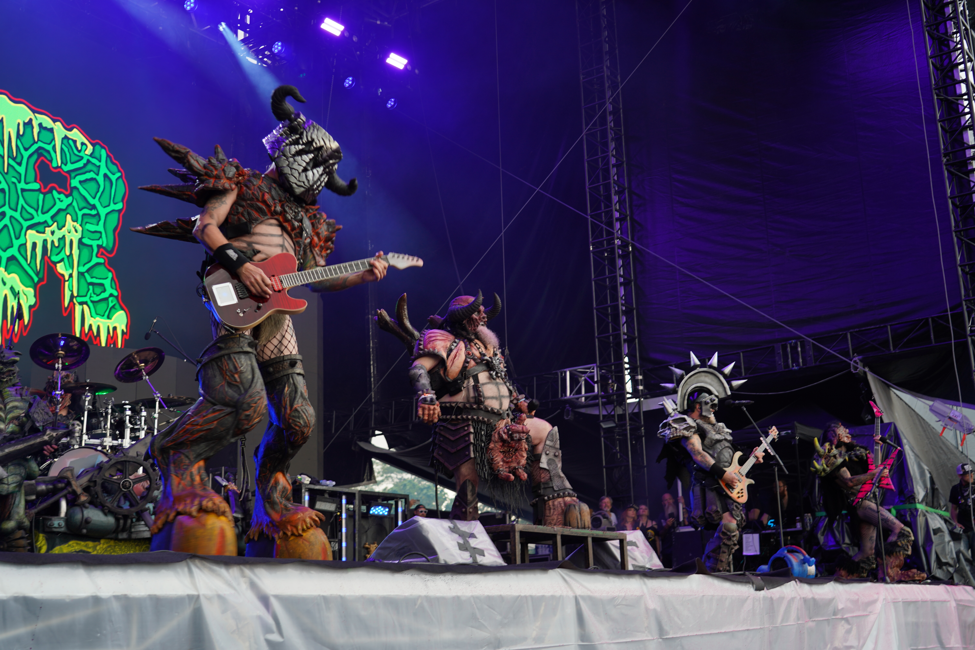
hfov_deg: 47.4
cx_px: 488
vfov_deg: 32.6
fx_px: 1110
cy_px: 325
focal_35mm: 41
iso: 100
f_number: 4.5
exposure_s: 1/60
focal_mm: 41
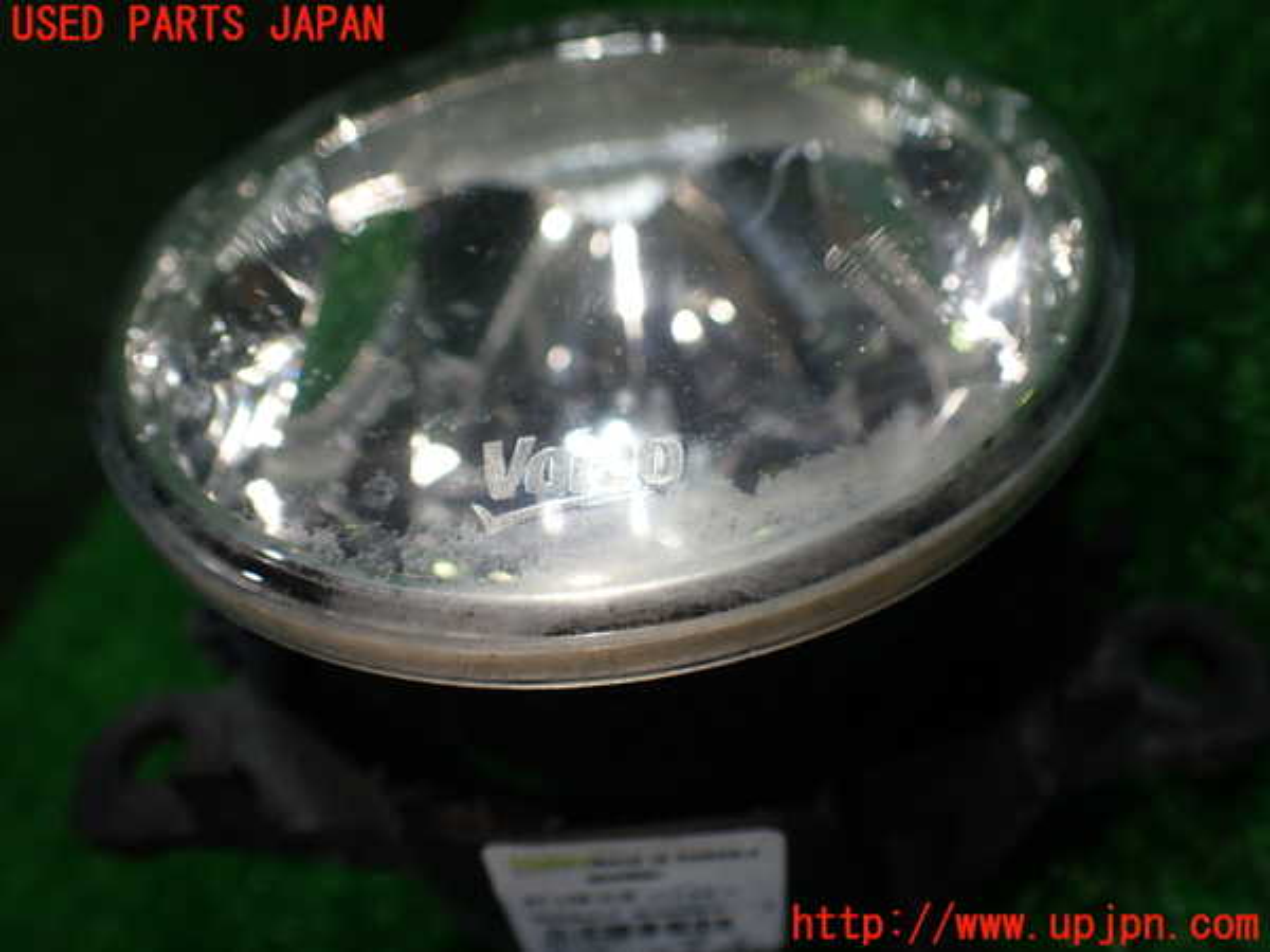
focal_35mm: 30
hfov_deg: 60.0
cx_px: 635
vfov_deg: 46.8
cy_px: 476
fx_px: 1101
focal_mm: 5.4
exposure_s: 1/125
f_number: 2.3
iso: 200
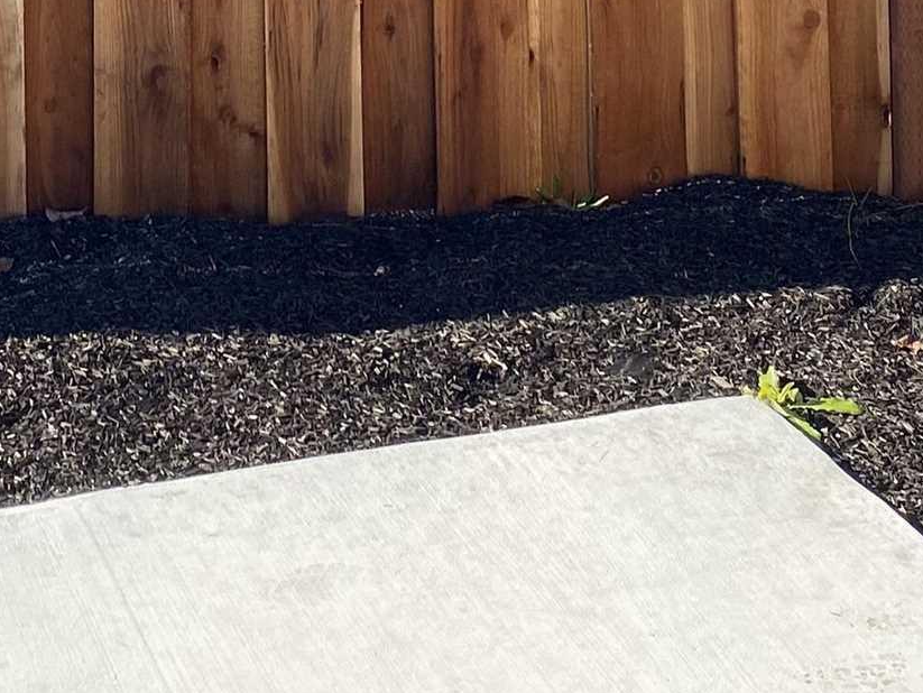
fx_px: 2588
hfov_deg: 20.2
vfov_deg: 13.8
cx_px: 302
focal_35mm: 97
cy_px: -514
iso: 32
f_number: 1.8
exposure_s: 1/1608
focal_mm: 4.25
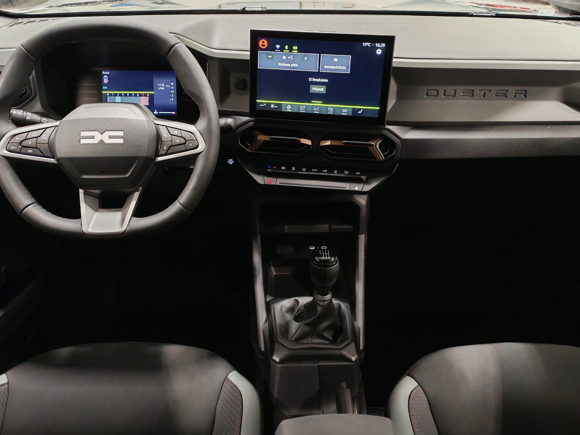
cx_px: 290
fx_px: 553
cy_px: 218
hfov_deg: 55.4
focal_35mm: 33
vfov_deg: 42.9
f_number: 1.9
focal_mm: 6.12
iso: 1600
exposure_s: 1/50
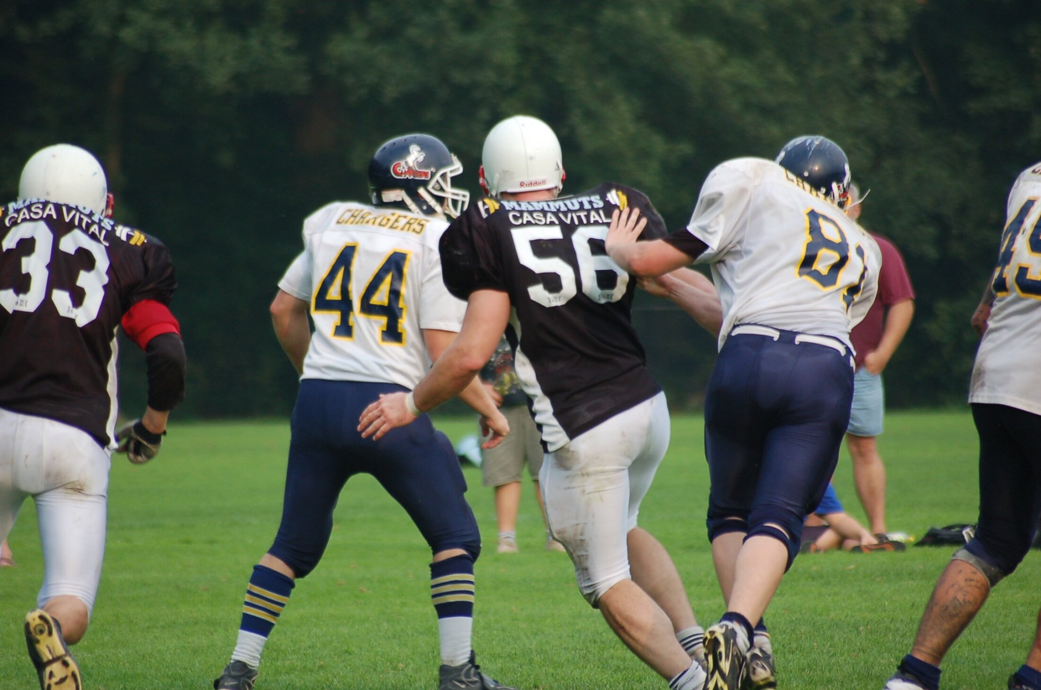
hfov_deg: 4.6
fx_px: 12988
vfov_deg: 3.0
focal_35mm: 450
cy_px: 345
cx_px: 520
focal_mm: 300
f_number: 5.6
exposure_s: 1/500
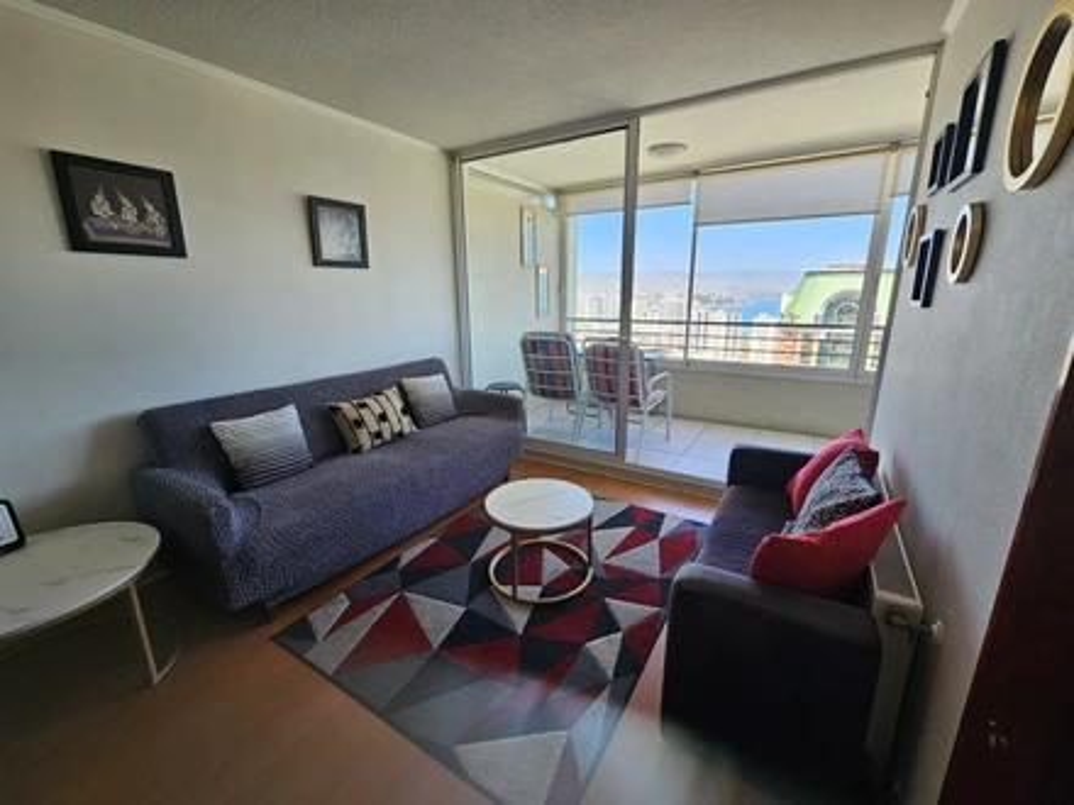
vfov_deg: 89.9
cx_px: 537
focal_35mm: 13
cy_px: 402
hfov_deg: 106.2
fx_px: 403
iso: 80
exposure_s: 1/219
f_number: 2.2
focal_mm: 2.2
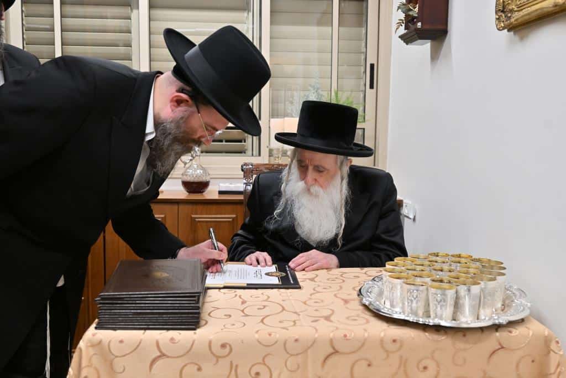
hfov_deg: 53.1
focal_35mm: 36
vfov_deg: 36.9
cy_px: 189
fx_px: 566
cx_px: 283
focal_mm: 36
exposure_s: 1/200
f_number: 4
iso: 1250
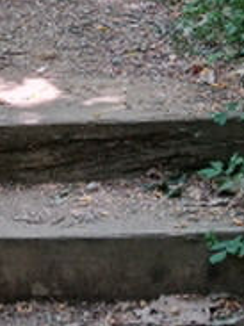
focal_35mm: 114
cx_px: 16
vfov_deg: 15.7
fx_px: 1073
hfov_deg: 12.9
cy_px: -183
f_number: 1.8
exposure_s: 1/60
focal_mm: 4
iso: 64
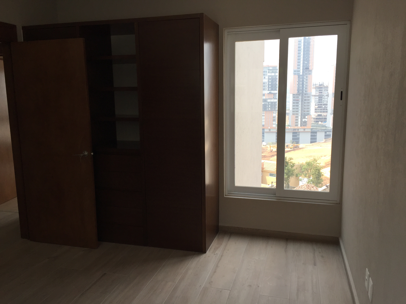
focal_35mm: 29
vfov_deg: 48.2
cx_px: 203
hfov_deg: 61.7
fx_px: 340
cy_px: 152
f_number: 2.2
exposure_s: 1/384
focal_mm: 4.15
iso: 32
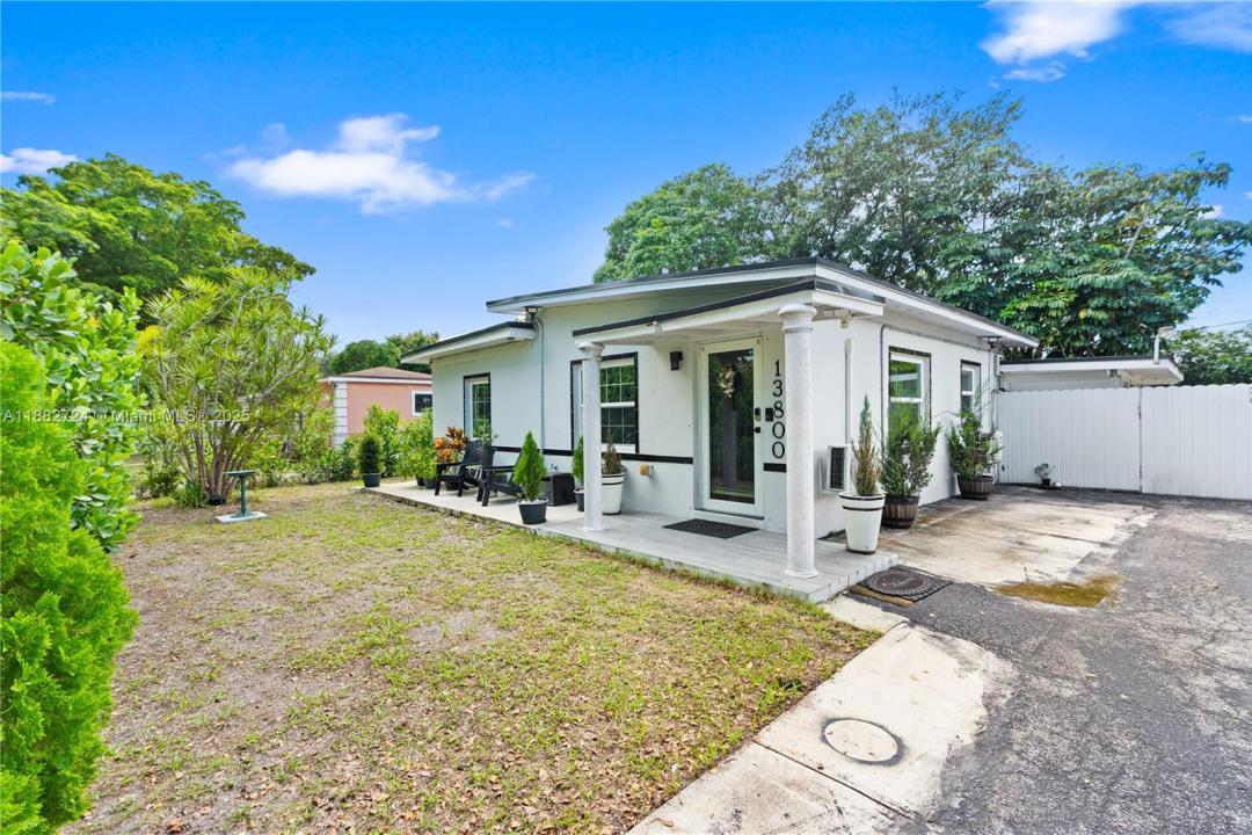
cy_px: 418
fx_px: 556
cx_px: 626
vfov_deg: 73.7
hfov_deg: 96.7
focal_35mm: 16
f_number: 5
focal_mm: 16
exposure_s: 1/60
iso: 100
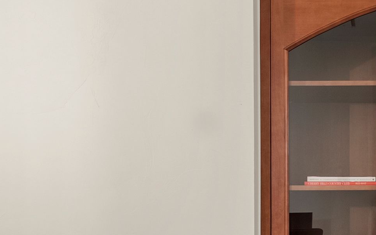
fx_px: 646
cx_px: 365
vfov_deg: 20.4
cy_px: 196
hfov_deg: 30.4
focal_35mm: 63
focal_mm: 14
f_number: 8
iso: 250
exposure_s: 1/2.5
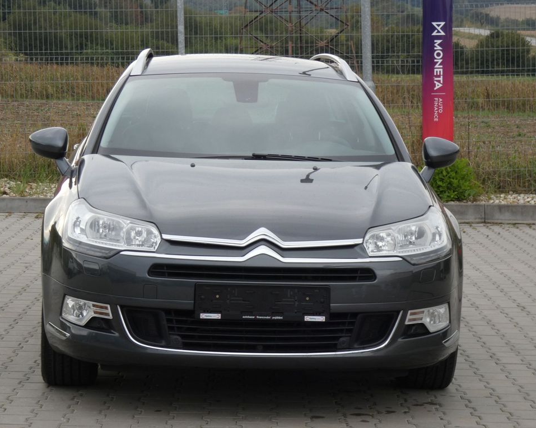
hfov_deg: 16.4
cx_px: 257
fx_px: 1855
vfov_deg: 13.2
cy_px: 214
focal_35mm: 117
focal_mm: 20.1
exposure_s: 1/80
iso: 100
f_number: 5.6
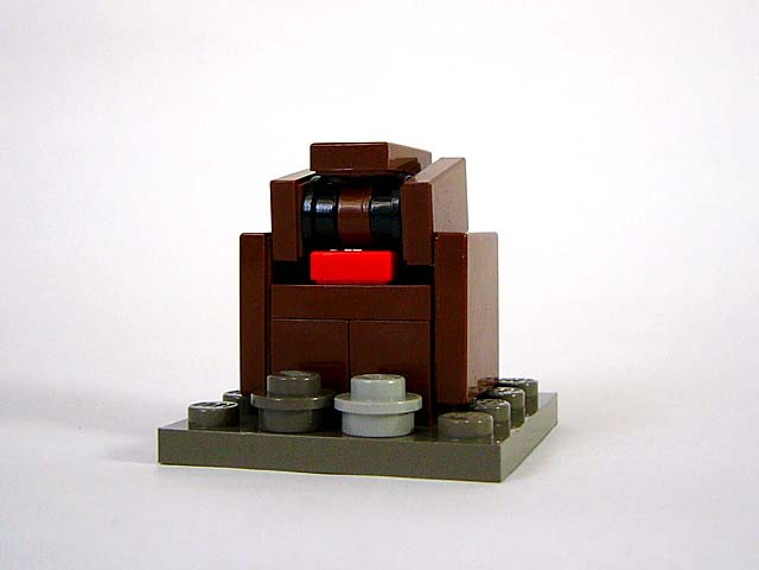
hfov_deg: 52.6
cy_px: 285
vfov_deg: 40.7
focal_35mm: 35
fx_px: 767
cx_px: 380
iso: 100
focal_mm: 5.8
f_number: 2.8
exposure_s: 1/40
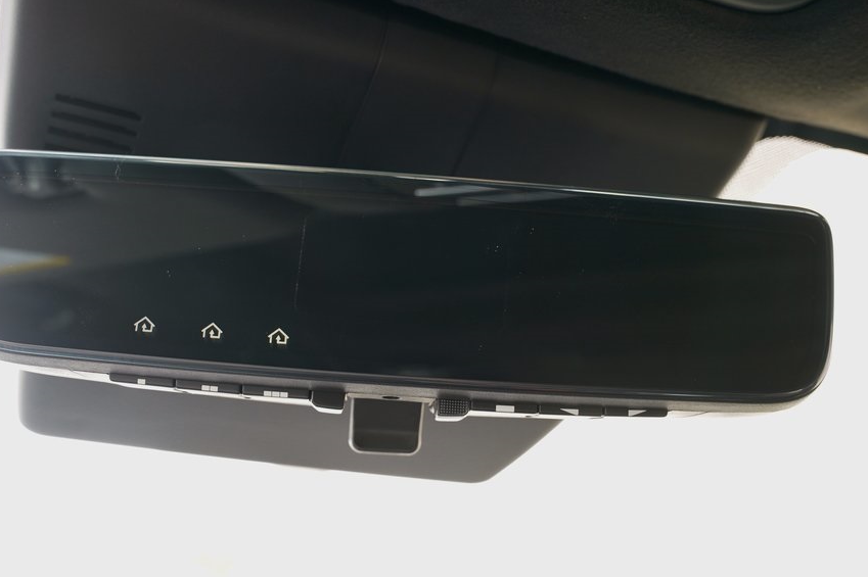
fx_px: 988
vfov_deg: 32.5
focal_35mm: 41
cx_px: 397
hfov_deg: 47.4
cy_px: 247
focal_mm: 34
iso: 1000
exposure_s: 1/40
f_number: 6.3
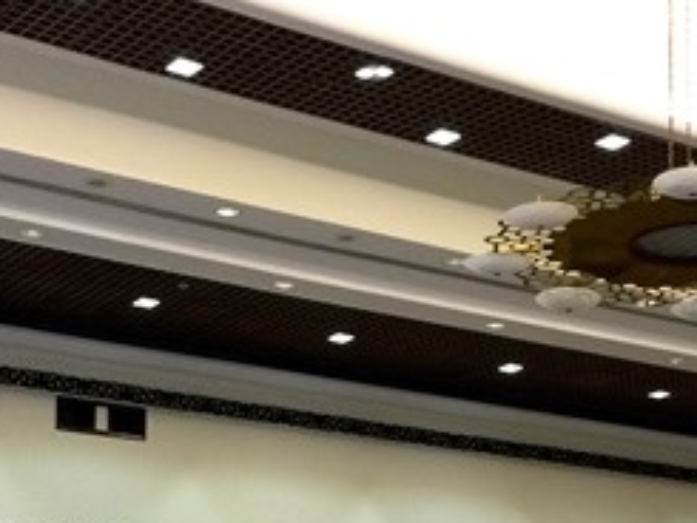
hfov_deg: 21.5
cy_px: 696
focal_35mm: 91
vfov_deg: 15.4
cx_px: 390
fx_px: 1833
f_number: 2.2
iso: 50
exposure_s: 1/33
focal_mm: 4.15
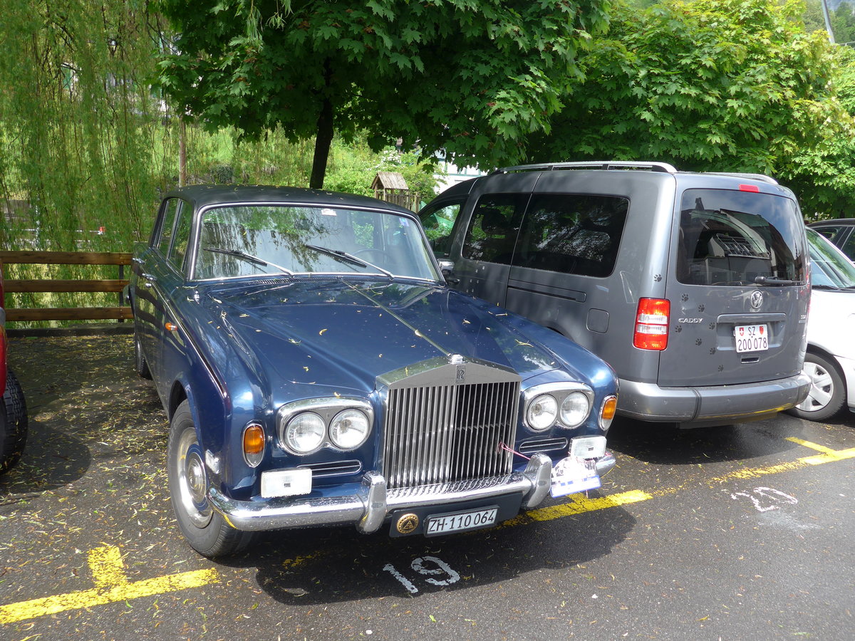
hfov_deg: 61.7
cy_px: 320
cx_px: 428
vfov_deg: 48.2
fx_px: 716
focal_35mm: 29
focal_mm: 6
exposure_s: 1/400
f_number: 2.8
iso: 80
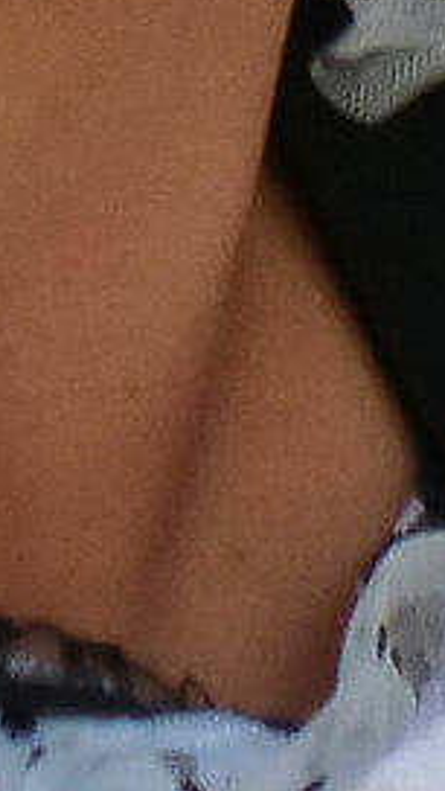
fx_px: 94544
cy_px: -753
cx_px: 637
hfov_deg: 0.3
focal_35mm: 4507
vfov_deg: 0.5
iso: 200
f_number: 4
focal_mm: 84.3
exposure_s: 1/400
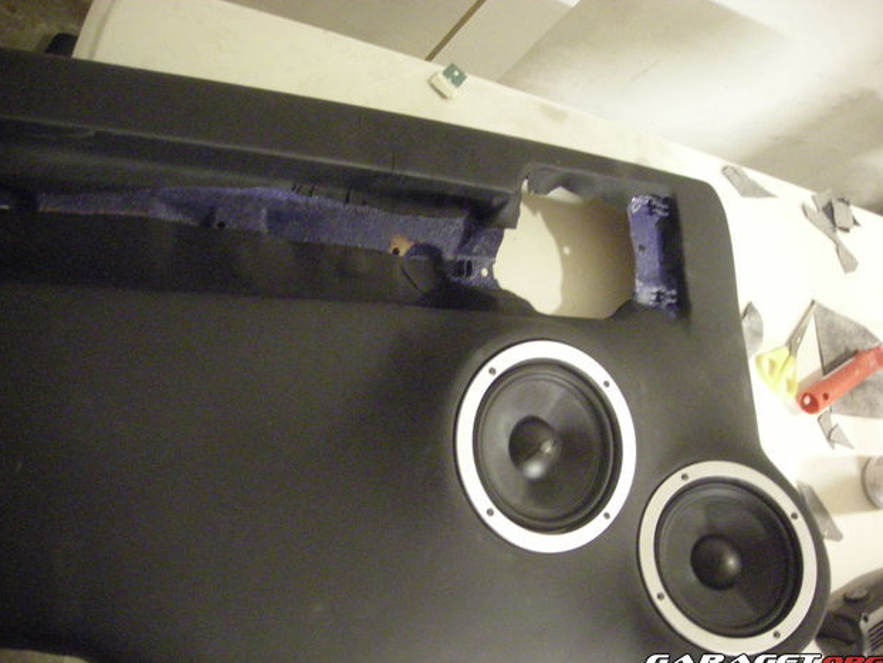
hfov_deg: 51.3
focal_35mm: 36
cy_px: 335
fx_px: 919
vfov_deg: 39.7
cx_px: 434
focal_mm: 5.7
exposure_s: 1/8
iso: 787
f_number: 2.8
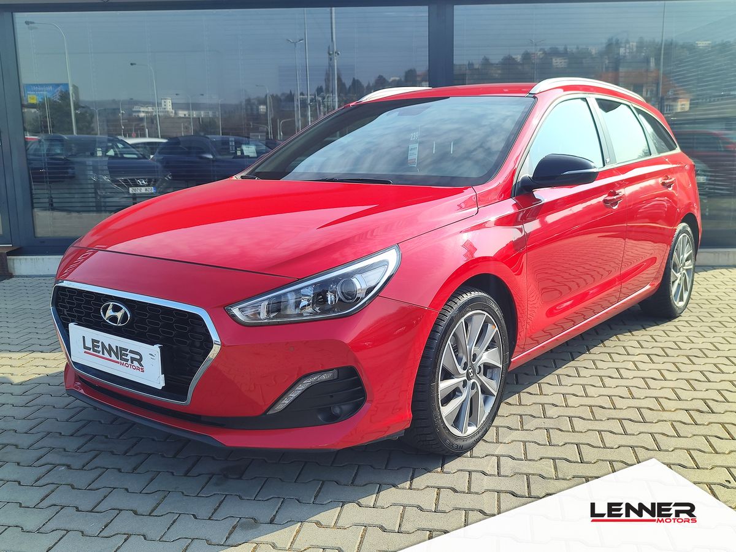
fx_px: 489
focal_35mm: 23
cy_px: 276
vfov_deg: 58.9
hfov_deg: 73.9
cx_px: 368
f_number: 1.69
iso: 50
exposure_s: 1/513
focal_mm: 7.01
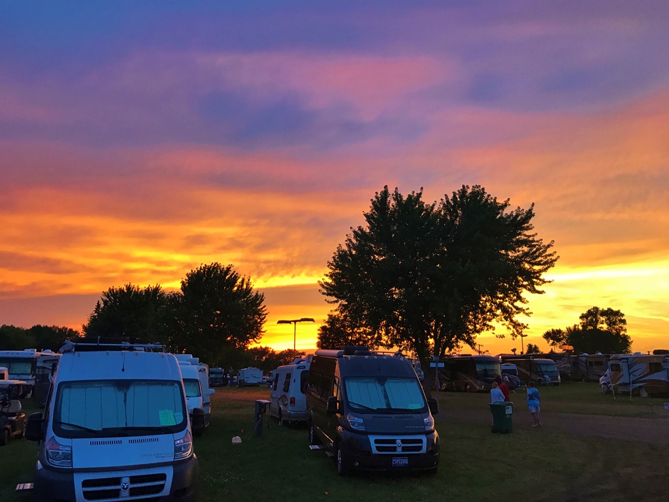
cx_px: 334
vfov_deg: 49.7
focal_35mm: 28
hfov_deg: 63.4
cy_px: 251
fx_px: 541
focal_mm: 3.99
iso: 25
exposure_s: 1/30
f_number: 1.8
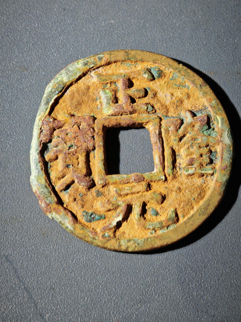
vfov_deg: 17.1
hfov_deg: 12.9
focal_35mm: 115
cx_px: 120
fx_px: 1068
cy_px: 161
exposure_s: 1/100
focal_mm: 9
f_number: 2
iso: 250
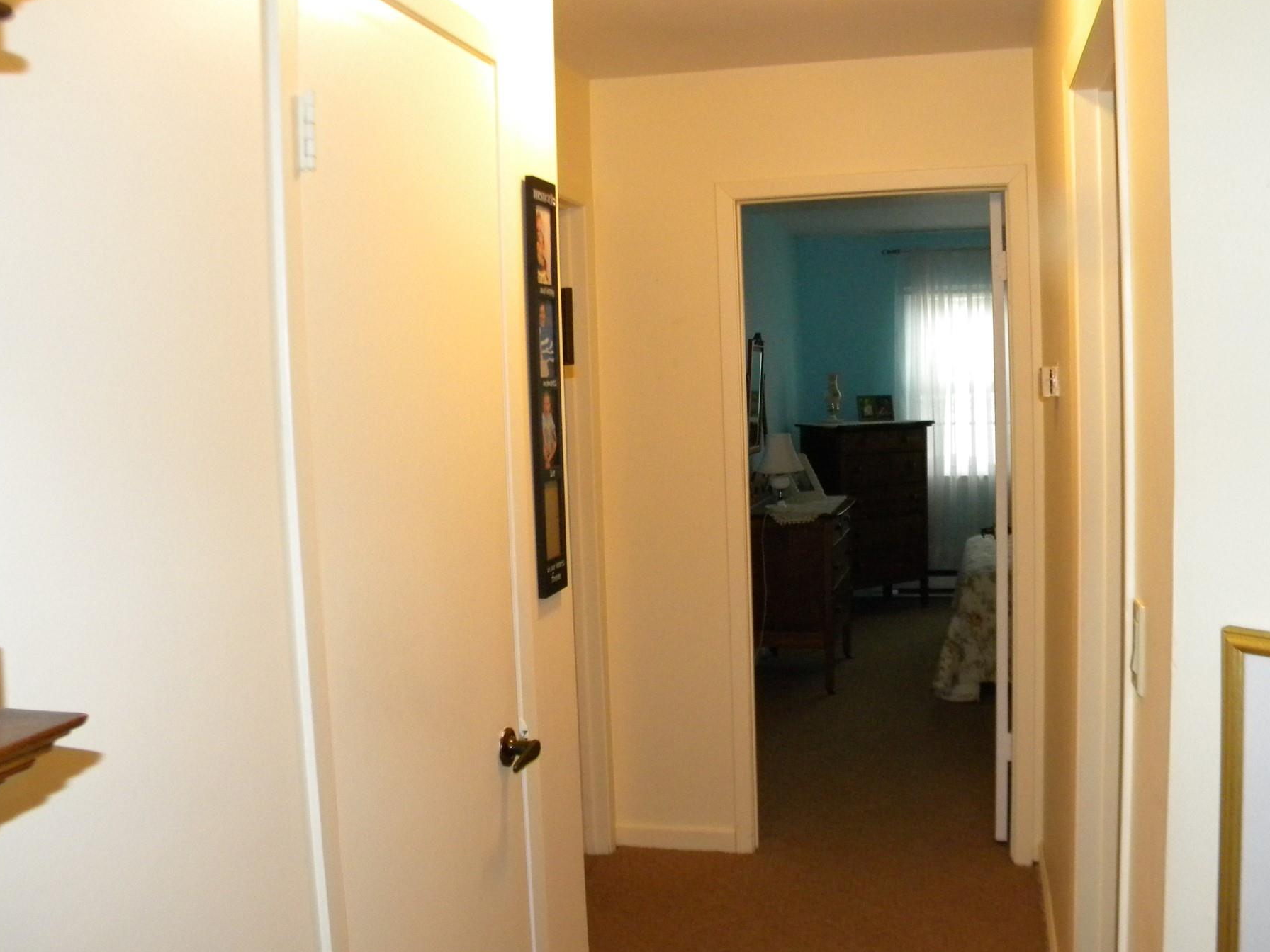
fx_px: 1174
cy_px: 482
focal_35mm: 32
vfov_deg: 44.2
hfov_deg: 56.7
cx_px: 685
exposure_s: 1/26
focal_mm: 5
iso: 400
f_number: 3.5
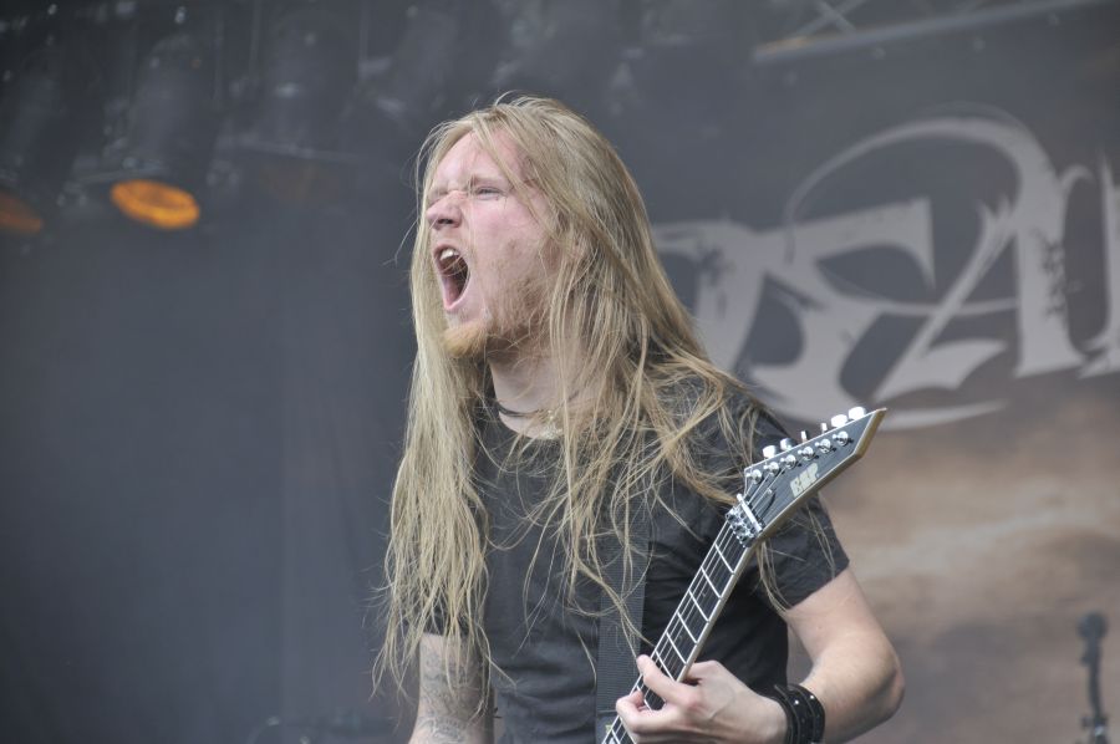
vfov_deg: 5.9
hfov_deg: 8.9
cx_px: 560
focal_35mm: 232
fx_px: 7225
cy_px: 372
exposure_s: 1/200
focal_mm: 155
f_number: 8
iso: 250
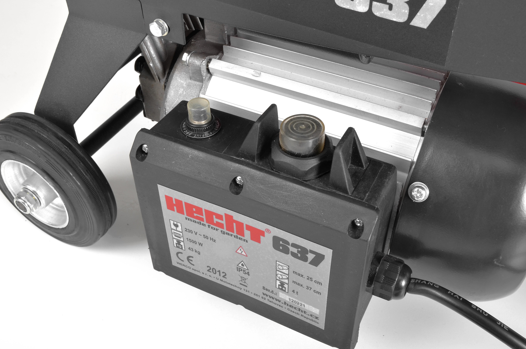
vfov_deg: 33.2
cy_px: 160
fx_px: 583
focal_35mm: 40
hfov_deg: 48.5
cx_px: 255
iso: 320
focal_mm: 22
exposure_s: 1/125
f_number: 13
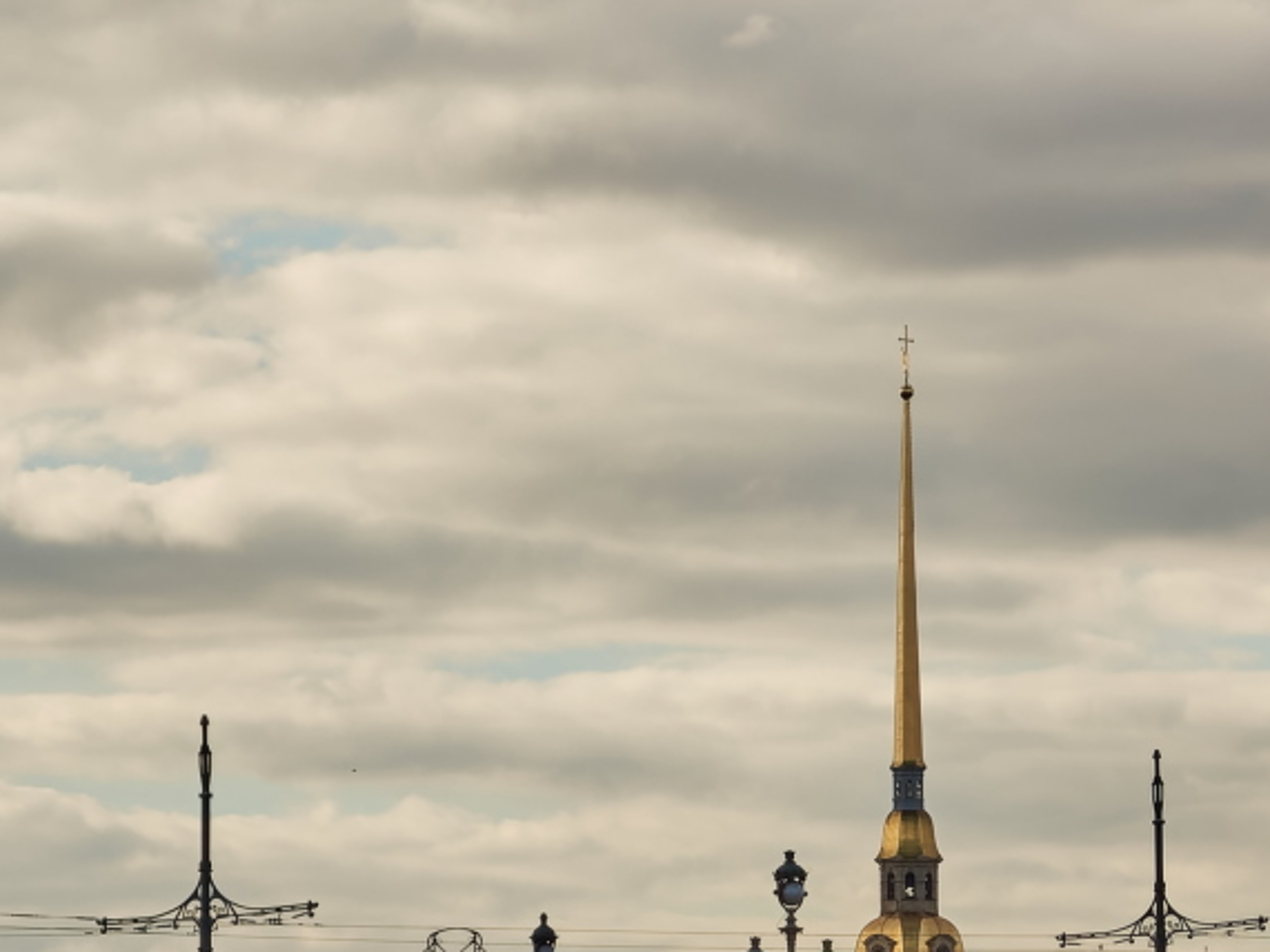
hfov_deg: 8.3
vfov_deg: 6.2
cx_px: 487
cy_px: 876
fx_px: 8767
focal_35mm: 239
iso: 80
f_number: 5.2
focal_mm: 22.4
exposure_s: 1/320
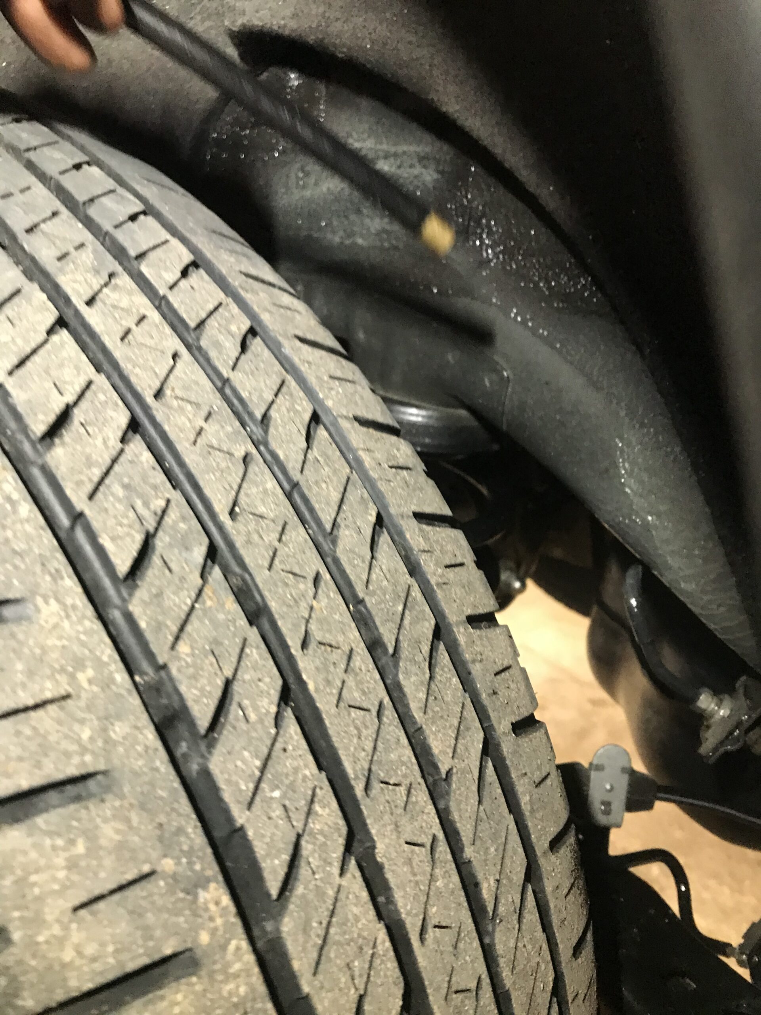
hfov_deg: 49.7
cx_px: 380
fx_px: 821
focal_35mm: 28
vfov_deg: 63.4
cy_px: 508
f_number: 1.8
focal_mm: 3.99
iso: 100
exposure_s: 1/17
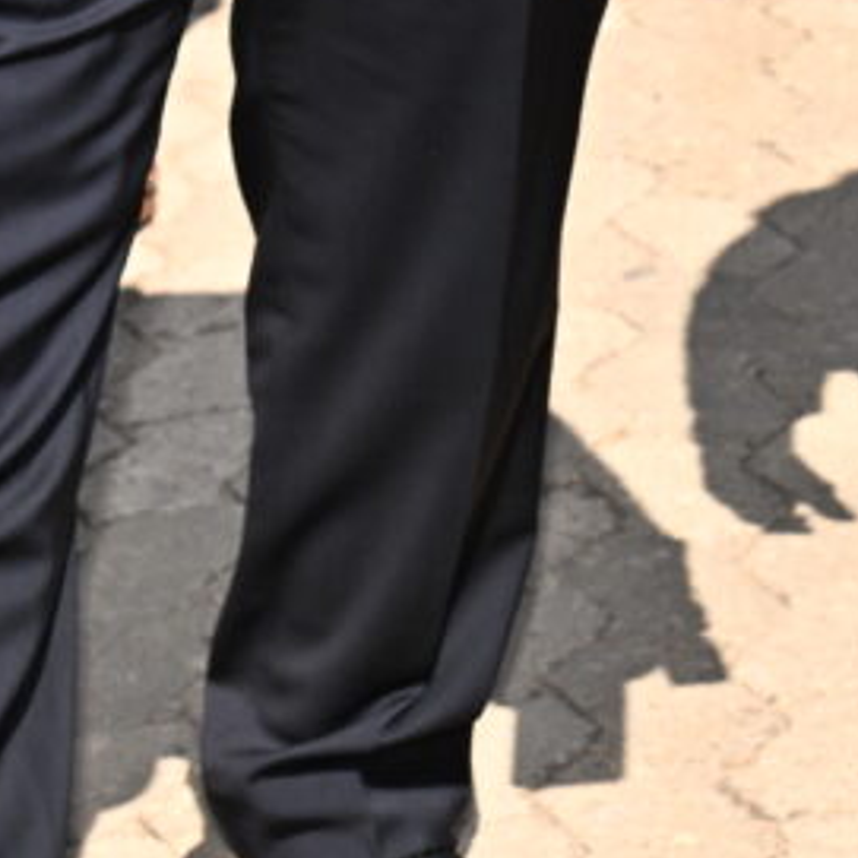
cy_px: -622
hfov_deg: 6.6
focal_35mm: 244
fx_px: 6842
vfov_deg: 7.0
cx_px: 2397
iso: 64
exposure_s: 1/250
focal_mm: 38
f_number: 5.6
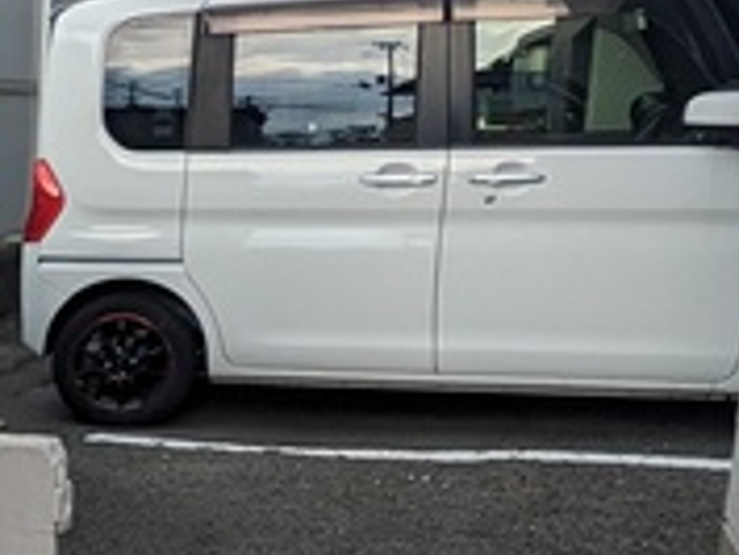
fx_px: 1624
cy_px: 538
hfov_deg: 21.2
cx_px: -403
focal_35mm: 76
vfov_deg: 18.9
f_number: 2.2
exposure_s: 1/560
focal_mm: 1.83
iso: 48
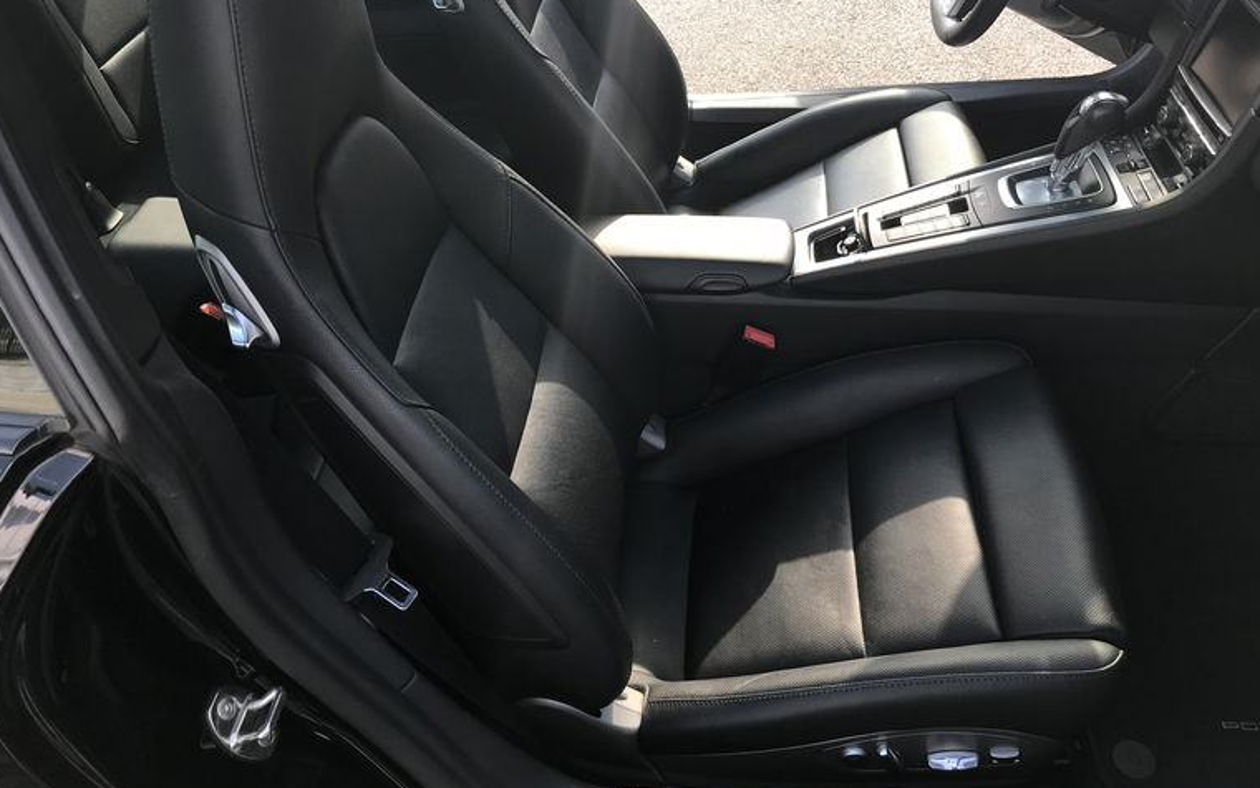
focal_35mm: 30
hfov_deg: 62.9
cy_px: 333
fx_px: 1030
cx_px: 627
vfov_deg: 41.7
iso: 20
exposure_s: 1/291
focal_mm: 3.99
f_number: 1.8
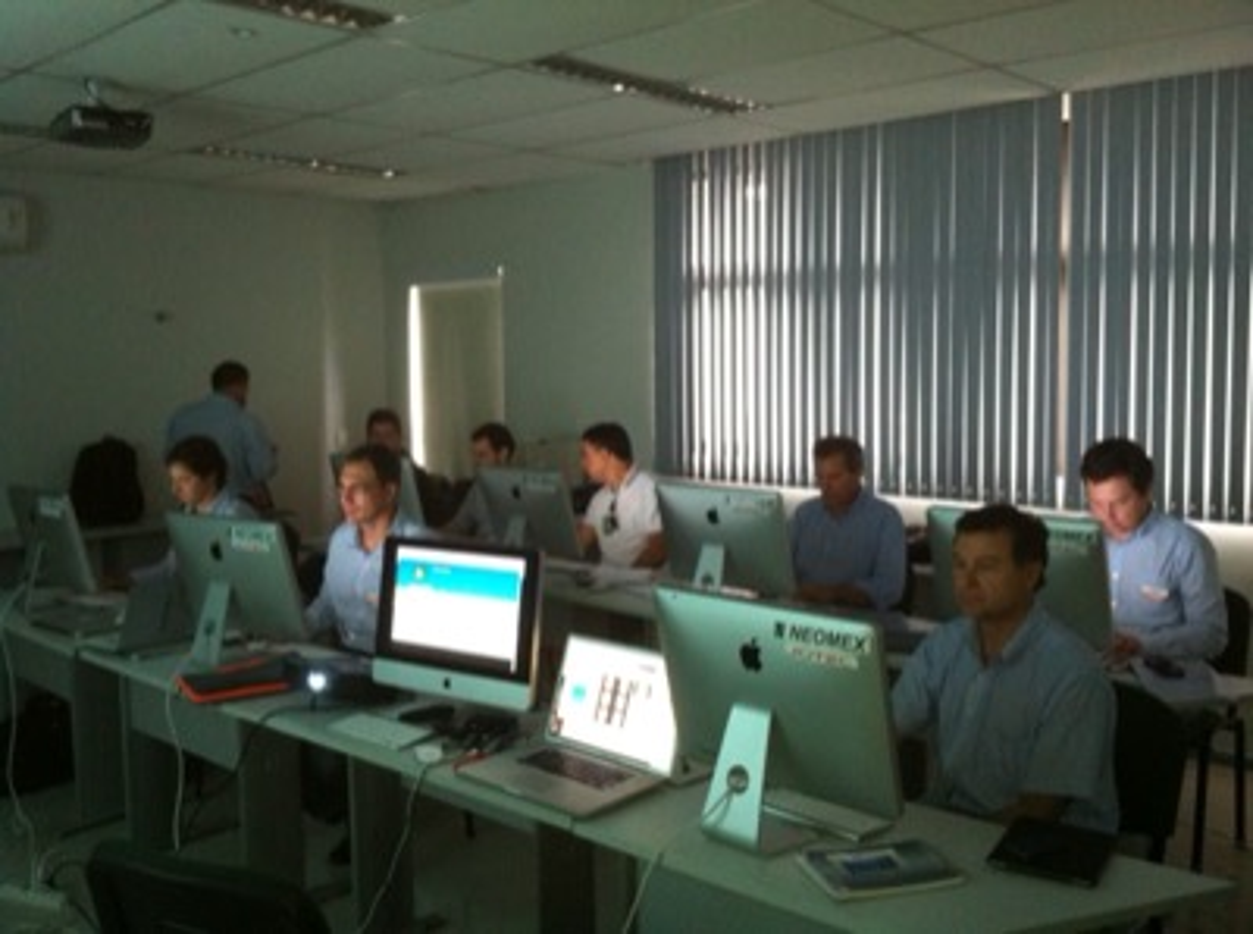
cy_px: 467
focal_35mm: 35
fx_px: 1264
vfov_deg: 40.5
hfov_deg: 52.7
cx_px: 626
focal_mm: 3.85
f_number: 2.8
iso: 320
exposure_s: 1/15
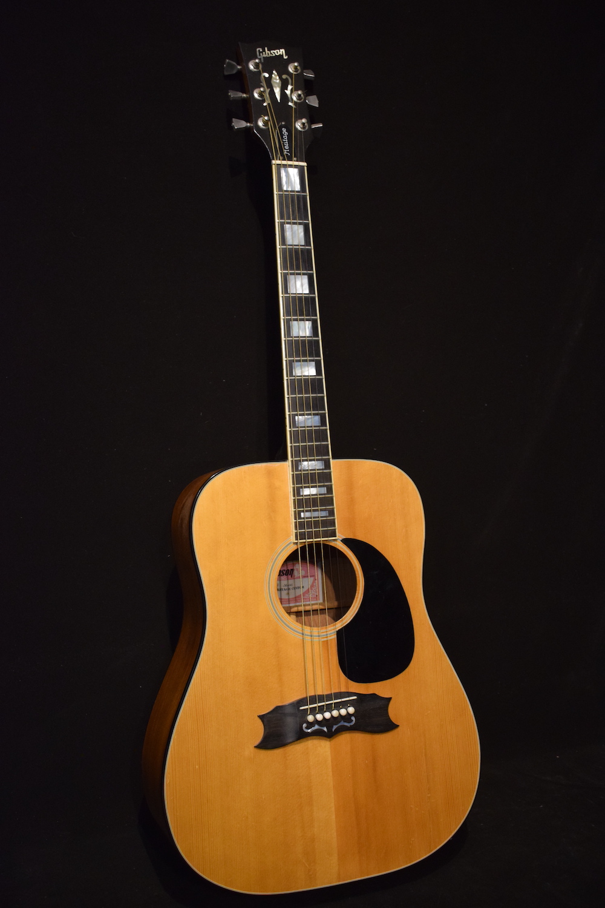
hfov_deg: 35.5
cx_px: 302
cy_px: 454
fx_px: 945
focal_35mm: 38
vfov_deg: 51.3
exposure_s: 1/30
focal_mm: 25
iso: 2000
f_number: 4
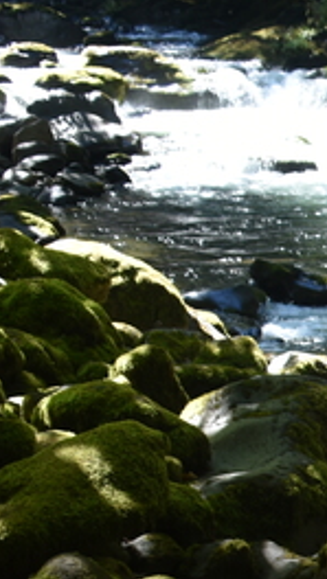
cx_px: 909
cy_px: 605
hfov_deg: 7.7
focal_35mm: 142
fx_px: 2183
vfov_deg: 14.8
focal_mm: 28
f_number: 5
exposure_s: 1/100
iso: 100
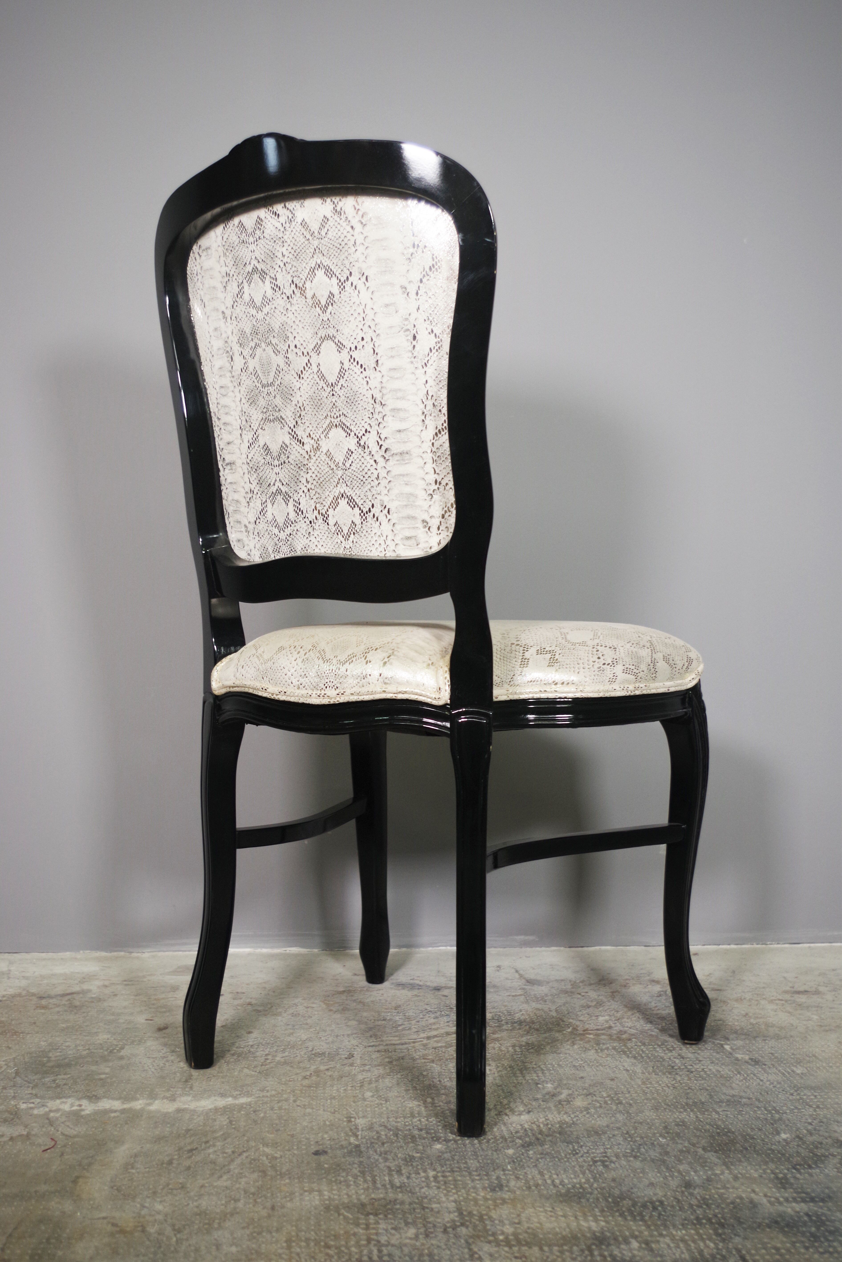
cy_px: 631
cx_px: 421
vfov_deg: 53.1
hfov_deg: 36.9
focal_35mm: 36
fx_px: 1263
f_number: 4
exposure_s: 1/60
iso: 400
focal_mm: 24.38
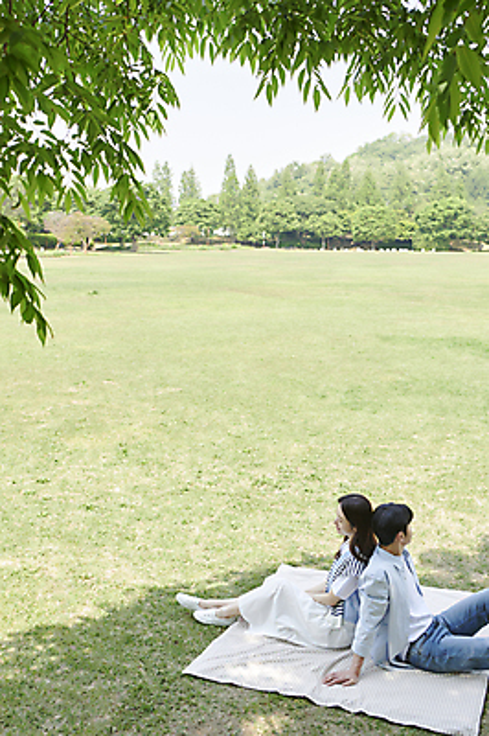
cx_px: 244
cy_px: 368
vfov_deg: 48.5
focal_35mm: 40
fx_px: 816
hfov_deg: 33.3
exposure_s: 1/250
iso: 160
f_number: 5
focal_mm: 34
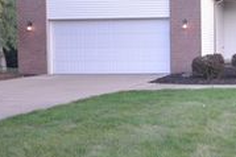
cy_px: 68
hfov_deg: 27.6
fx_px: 439
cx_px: 258
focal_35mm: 67
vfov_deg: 20.3
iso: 400
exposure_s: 1/100
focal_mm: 16
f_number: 5.3
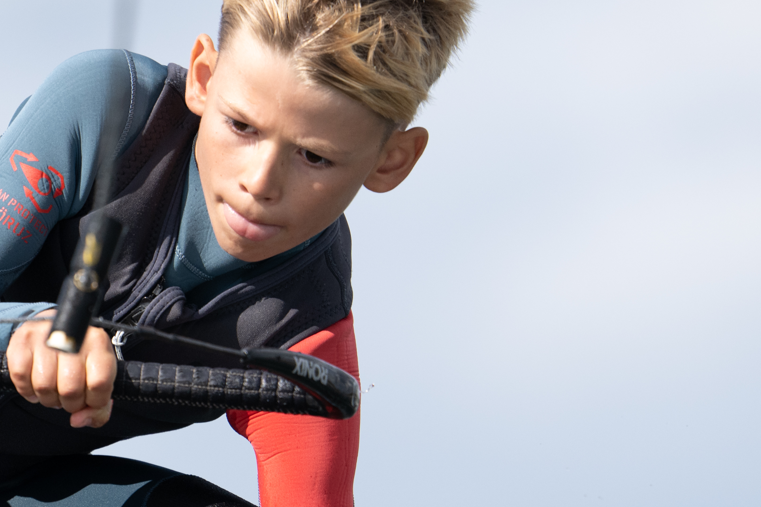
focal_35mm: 1158
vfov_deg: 1.2
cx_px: 126
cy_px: 411
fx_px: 24476
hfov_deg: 1.8
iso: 320
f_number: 4.5
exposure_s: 1/3200
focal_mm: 400
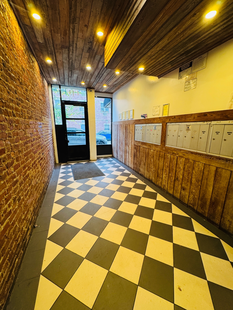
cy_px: 155
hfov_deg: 85.7
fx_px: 126
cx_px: 116
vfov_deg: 102.1
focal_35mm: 14
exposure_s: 1/60
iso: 250
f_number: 2.2
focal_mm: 2.22
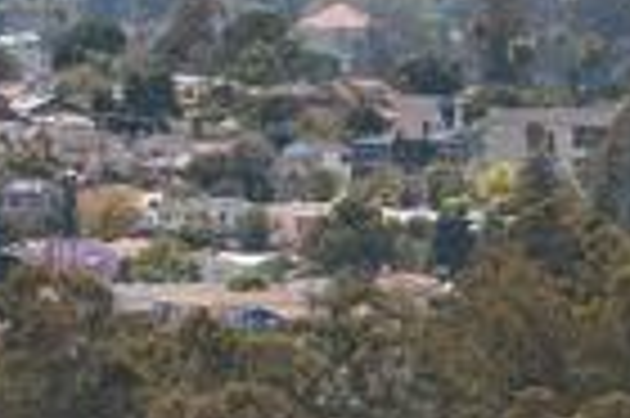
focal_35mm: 1315
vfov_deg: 1.0
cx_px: 1444
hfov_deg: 1.6
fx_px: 22985
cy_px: -611
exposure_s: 1/400
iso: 100
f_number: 8
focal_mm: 180
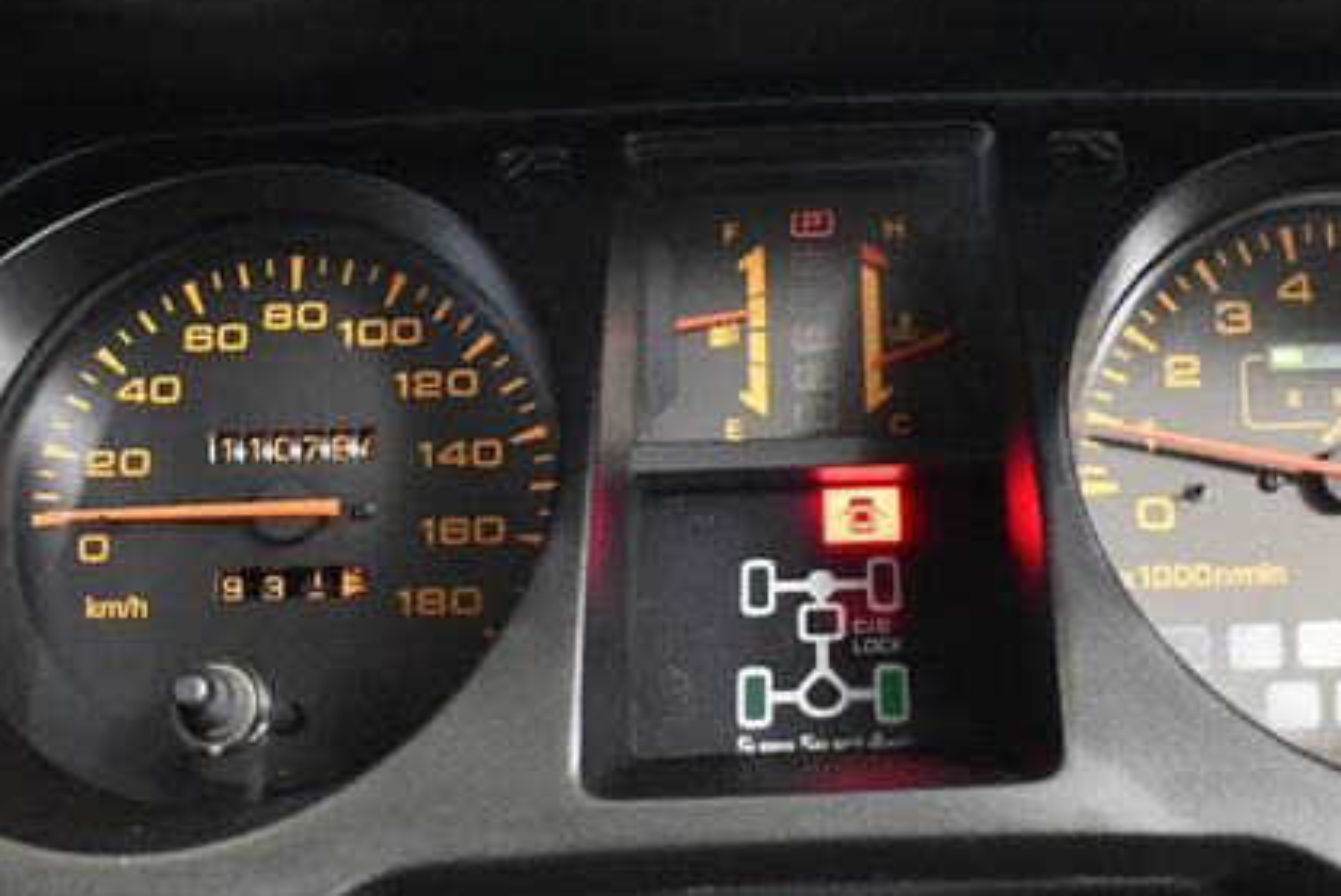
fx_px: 2050
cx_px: 791
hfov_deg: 36.1
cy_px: 534
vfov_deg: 24.6
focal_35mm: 55
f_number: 3.5
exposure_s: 1/60
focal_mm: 18
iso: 8000
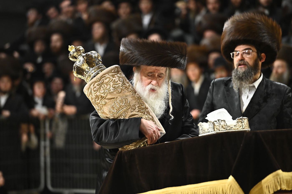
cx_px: 146
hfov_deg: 10.3
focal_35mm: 200
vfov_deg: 6.9
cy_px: 97
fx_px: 1621
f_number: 3.5
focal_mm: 200
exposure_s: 1/200
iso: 3200
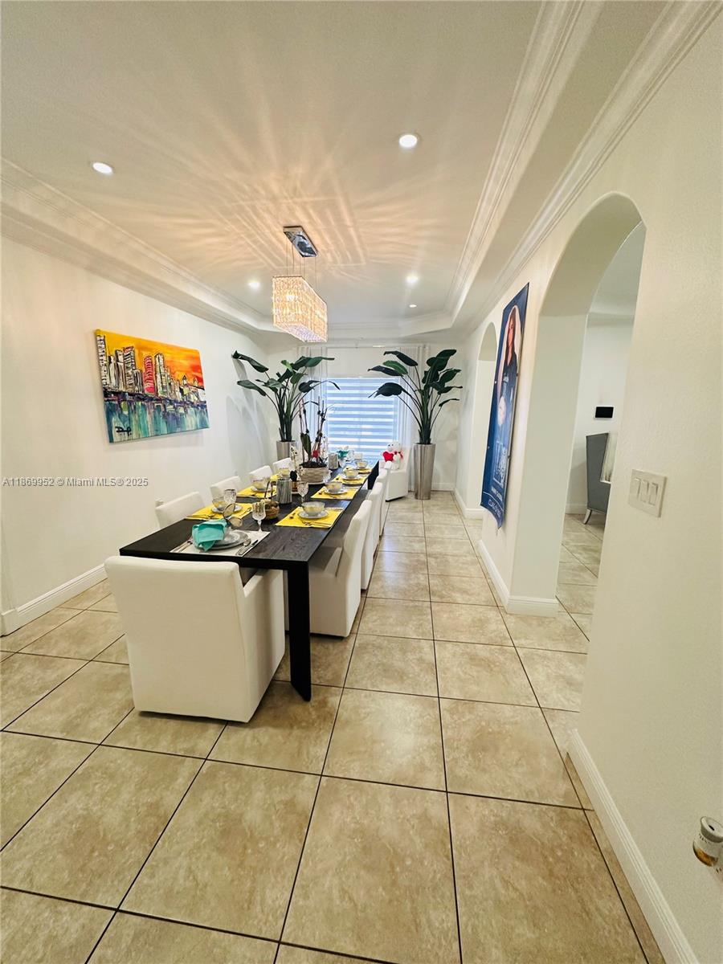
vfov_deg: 102.1
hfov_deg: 85.7
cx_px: 362
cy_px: 482
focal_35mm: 14
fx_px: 390
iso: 250
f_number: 2.2
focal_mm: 2.22
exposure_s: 1/120
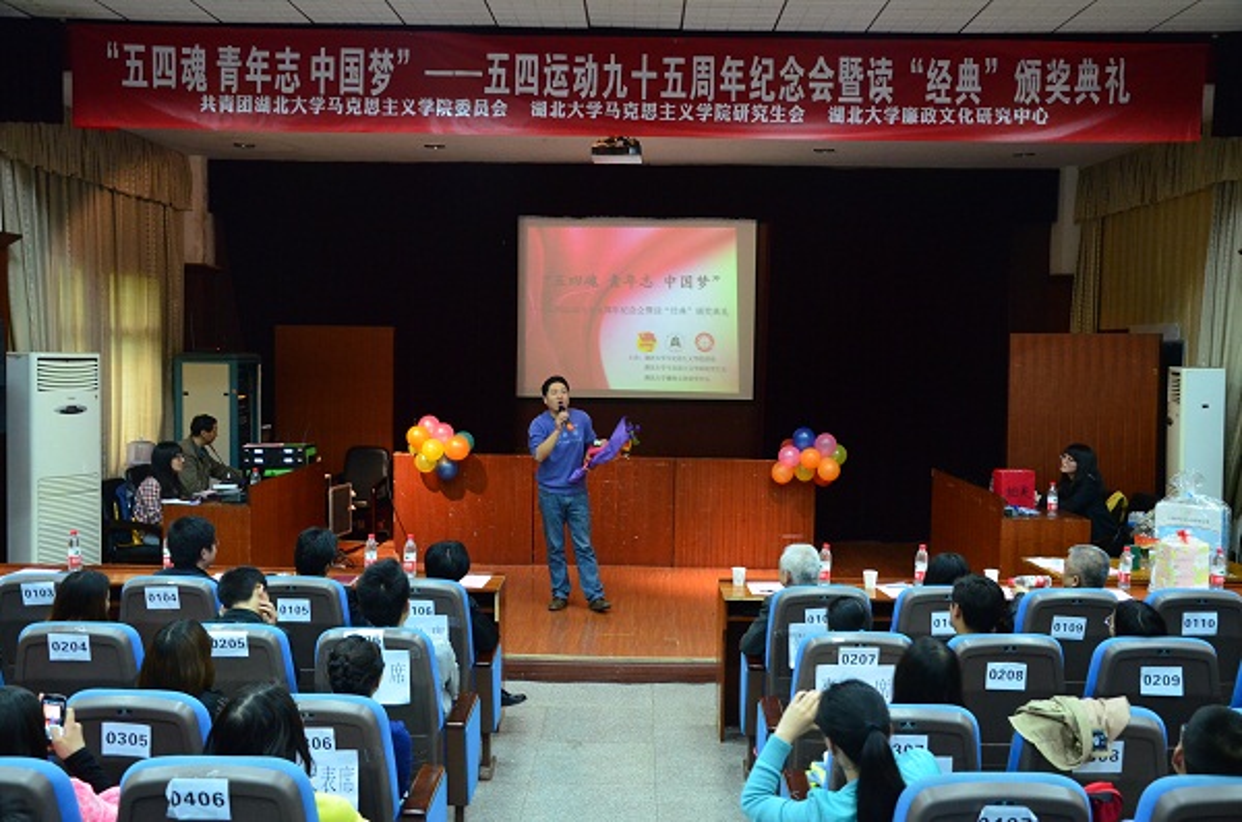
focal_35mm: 36
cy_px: 411
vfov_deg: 36.7
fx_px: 1239
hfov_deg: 53.2
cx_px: 621
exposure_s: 1/25
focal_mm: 24
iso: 2000
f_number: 5.6
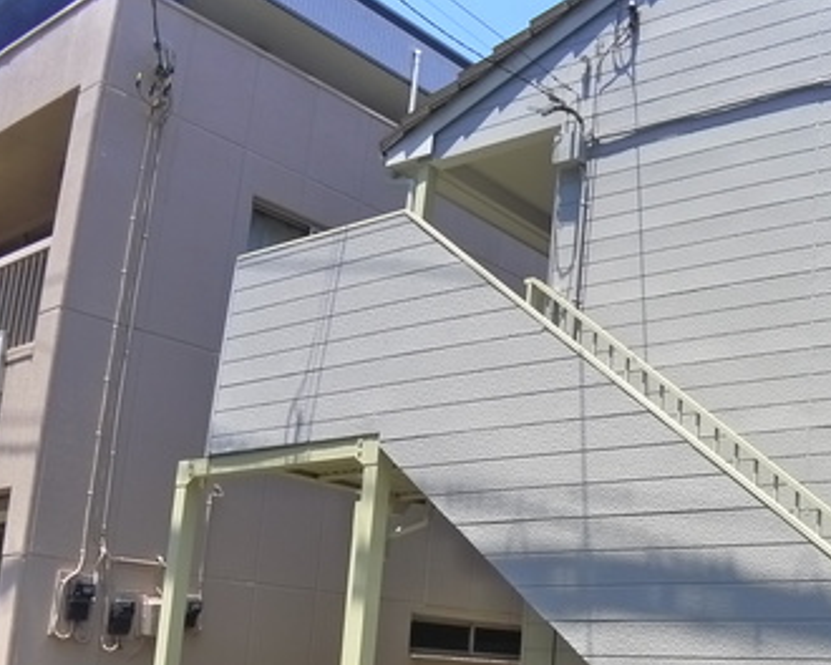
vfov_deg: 25.9
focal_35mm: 58
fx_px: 1426
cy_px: 497
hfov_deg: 30.9
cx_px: 763
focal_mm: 6
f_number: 4
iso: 400
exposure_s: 1/400
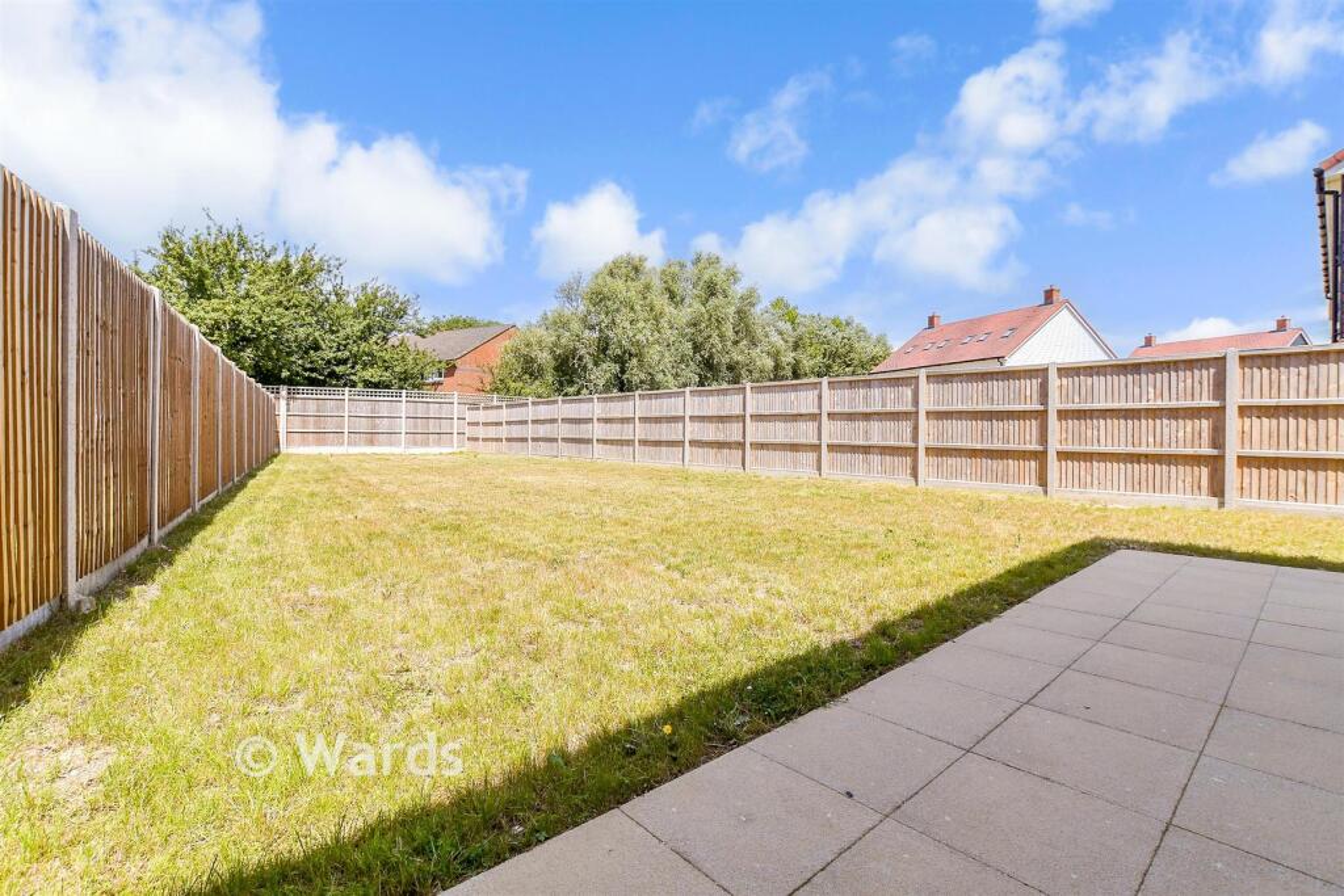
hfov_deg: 71.5
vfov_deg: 51.3
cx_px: 672
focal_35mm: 25
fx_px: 933
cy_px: 448
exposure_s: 1/320
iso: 160
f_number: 8
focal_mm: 17
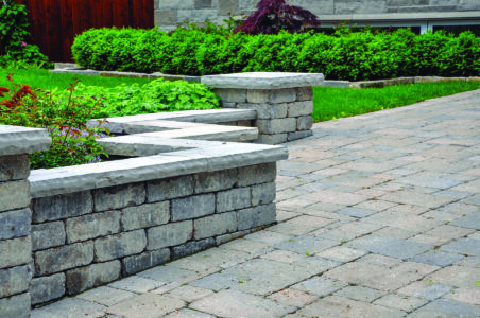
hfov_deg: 21.9
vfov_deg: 14.7
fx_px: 1238
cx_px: 240
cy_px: 159
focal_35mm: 93
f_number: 9
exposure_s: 1/100
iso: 200
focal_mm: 62
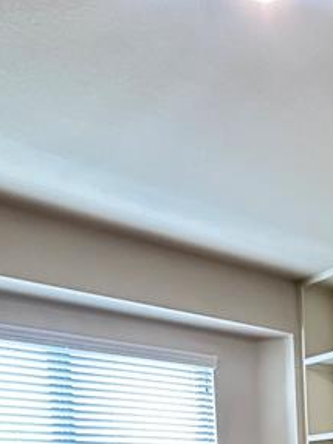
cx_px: 443
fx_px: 642
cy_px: 543
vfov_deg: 31.5
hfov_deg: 24.9
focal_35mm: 50
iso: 640
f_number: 2.2
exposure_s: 1/60
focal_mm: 2.22
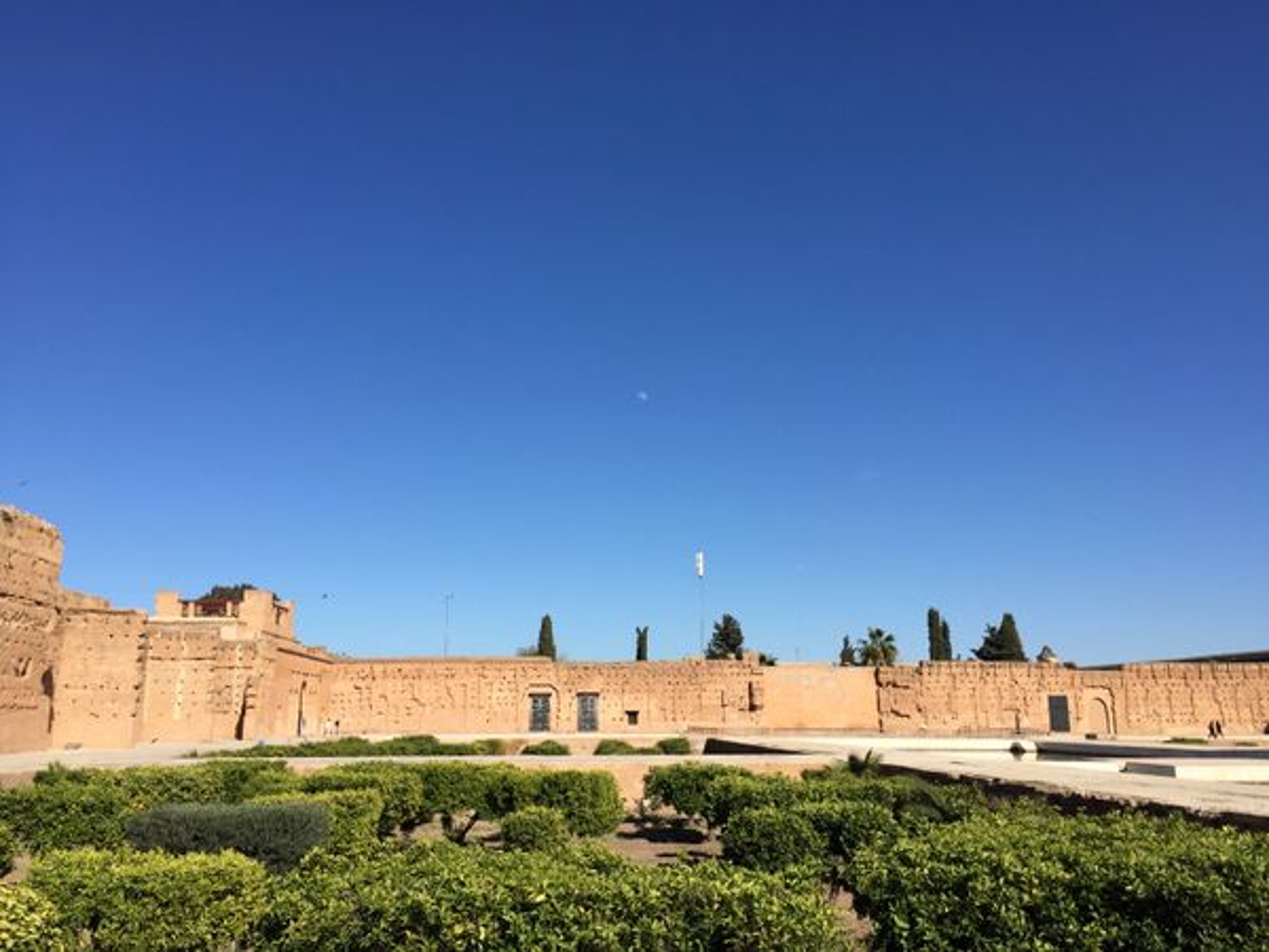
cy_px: 476
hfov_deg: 61.7
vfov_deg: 48.2
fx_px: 1063
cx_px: 634
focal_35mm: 29
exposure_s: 1/2475
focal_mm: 4.15
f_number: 2.2
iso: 32
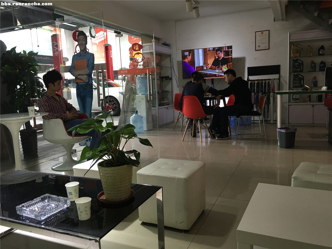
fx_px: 278
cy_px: 124
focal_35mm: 29
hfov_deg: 61.7
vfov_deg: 48.2
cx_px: 166
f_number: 2.2
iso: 125
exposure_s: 1/33
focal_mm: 4.15
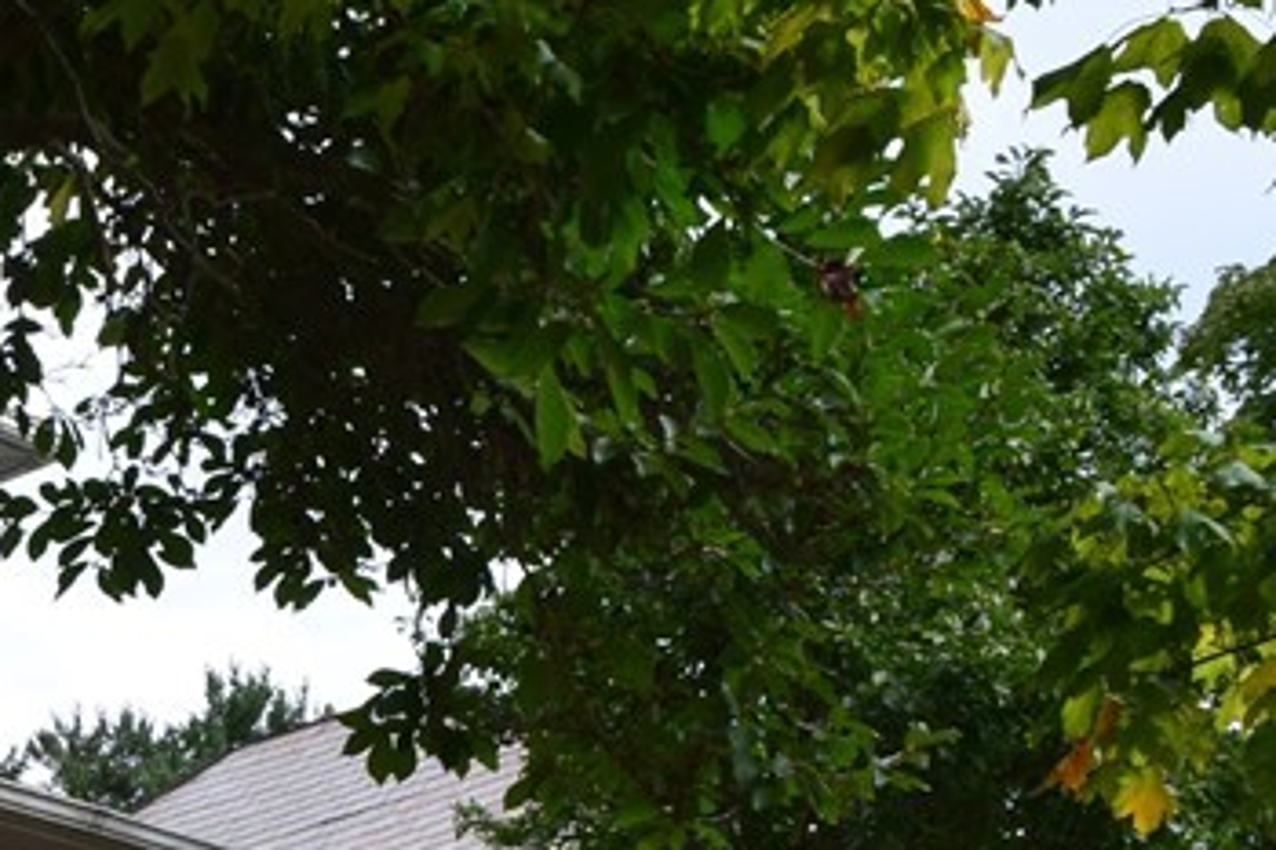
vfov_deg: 14.0
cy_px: 1140
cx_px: -443
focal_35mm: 93
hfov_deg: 19.9
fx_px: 3295
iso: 400
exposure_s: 1/250
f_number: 10
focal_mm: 20
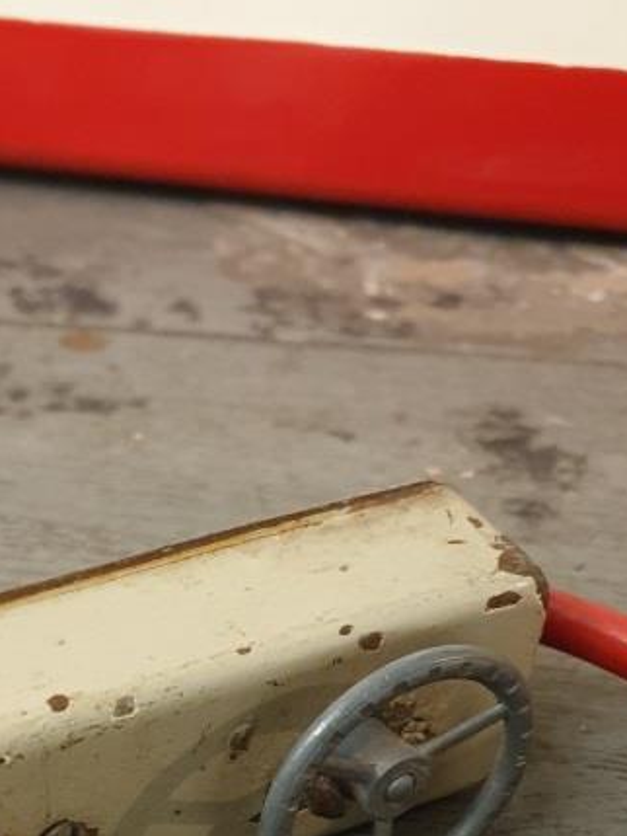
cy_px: 873
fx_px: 1497
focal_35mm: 62
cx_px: -4
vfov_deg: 28.8
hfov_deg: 22.7
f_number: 1.5
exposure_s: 1/50
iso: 400
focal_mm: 4.3
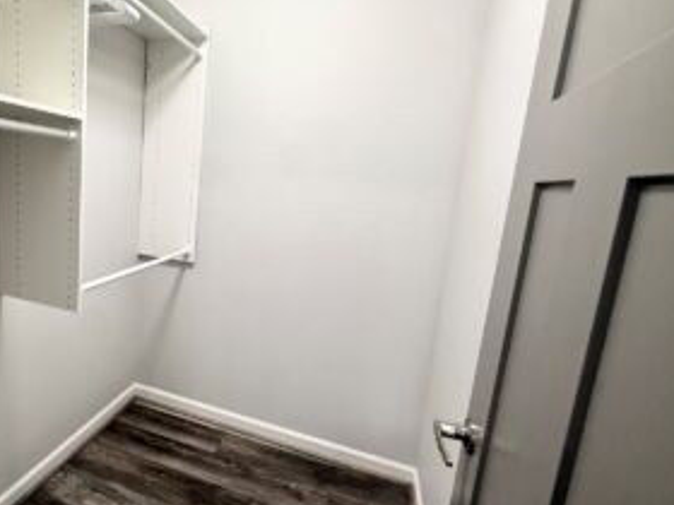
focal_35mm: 20
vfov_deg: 65.9
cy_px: 236
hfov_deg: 78.9
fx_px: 389
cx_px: 221
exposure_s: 1/120
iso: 250
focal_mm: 2.22
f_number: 2.2
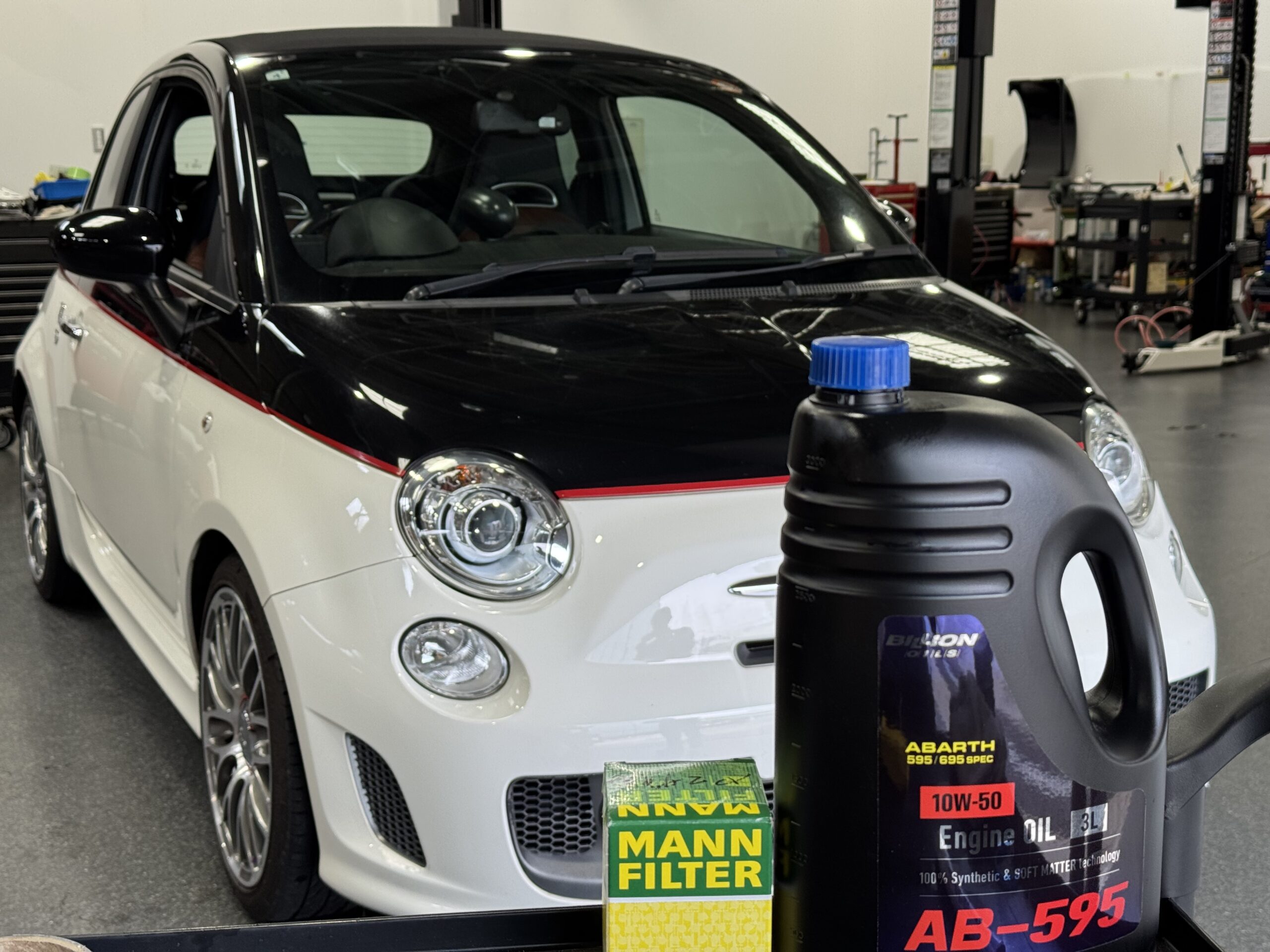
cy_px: 476
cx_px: 635
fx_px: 1761
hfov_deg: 39.7
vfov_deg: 30.3
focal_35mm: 48
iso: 64
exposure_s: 1/174
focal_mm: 6.76
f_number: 1.78
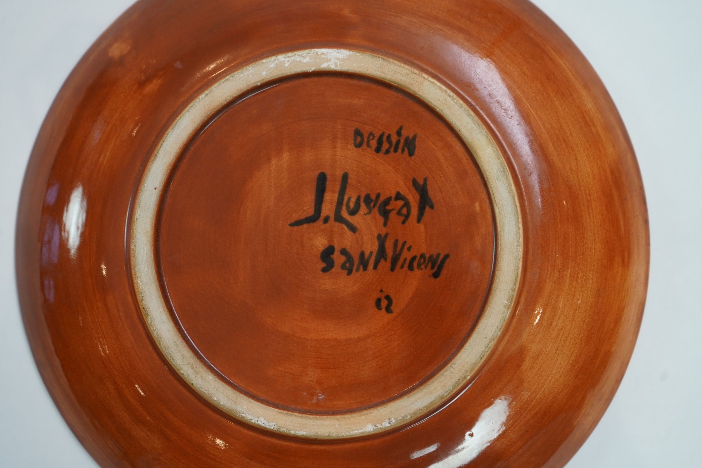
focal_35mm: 55
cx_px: 351
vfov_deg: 24.6
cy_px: 234
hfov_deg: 36.2
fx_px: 1072
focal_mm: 55
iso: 500
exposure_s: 1/60
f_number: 5
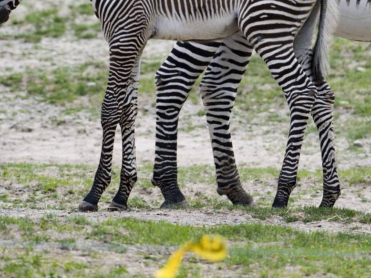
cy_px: 75
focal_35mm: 593
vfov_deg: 2.5
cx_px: 338
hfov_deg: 3.3
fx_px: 6357
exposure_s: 1/800
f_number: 5.6
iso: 400
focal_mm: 200
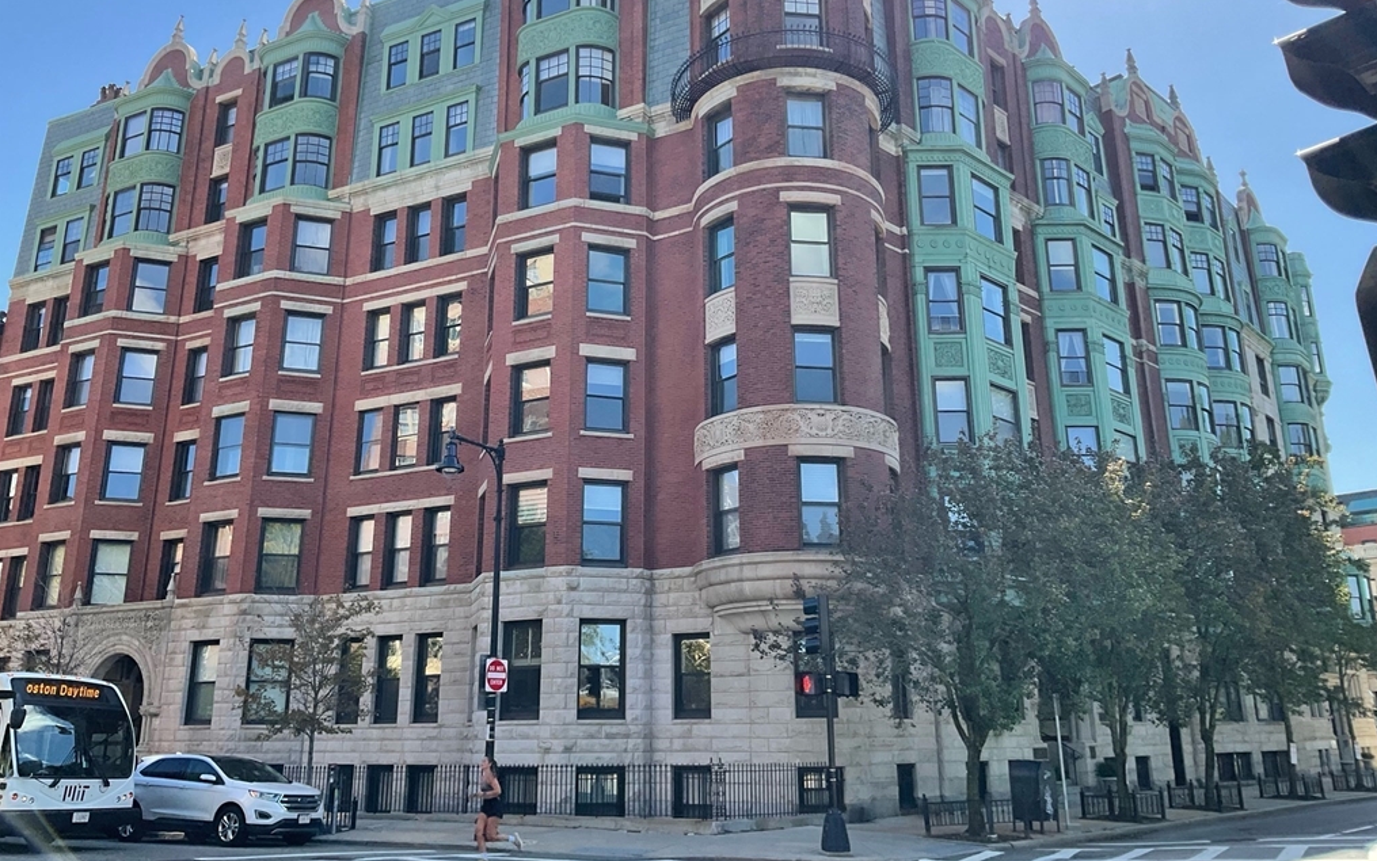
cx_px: 692
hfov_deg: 61.2
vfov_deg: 40.5
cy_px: 372
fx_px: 1164
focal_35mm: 31
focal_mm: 3
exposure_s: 1/519
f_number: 1.8
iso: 16
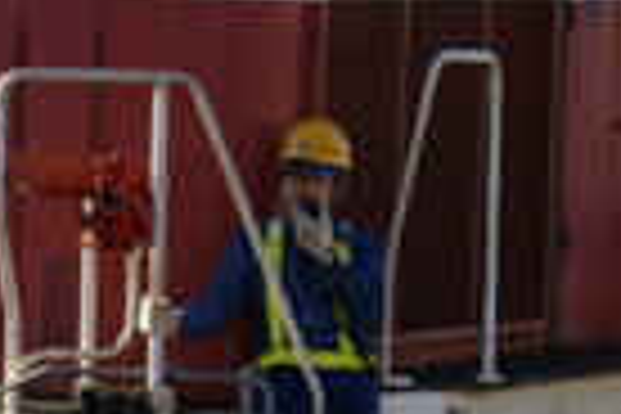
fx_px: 9573
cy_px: 126
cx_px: 549
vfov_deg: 2.5
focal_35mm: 555
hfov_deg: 3.7
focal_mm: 50
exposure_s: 1/500
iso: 400
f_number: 8
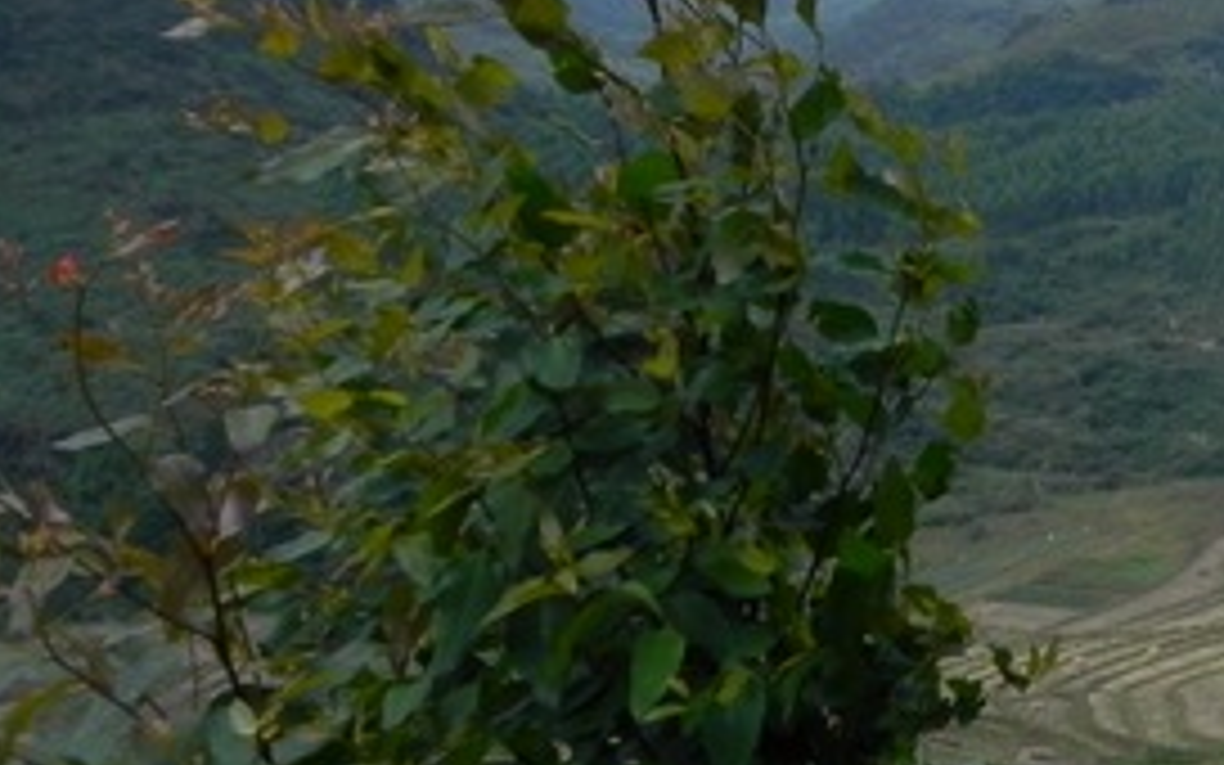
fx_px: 2368
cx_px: 1534
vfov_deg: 18.1
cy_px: 124
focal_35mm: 71
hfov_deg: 25.5
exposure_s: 1/446
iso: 160
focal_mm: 4.6
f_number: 7.1
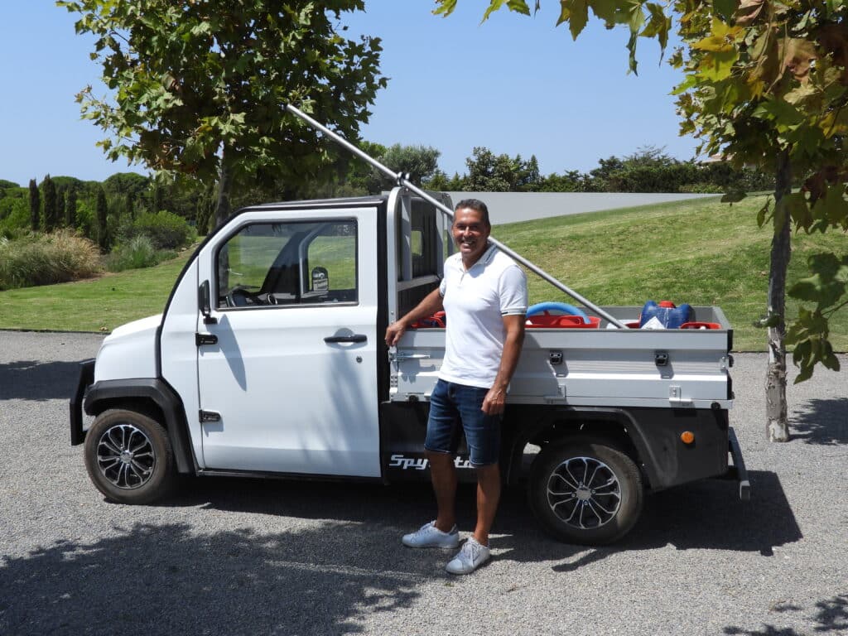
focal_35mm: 38
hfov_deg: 49.0
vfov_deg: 37.7
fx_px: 931
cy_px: 318
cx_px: 424
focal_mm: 6.8
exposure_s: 1/1600
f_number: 3.2
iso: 100
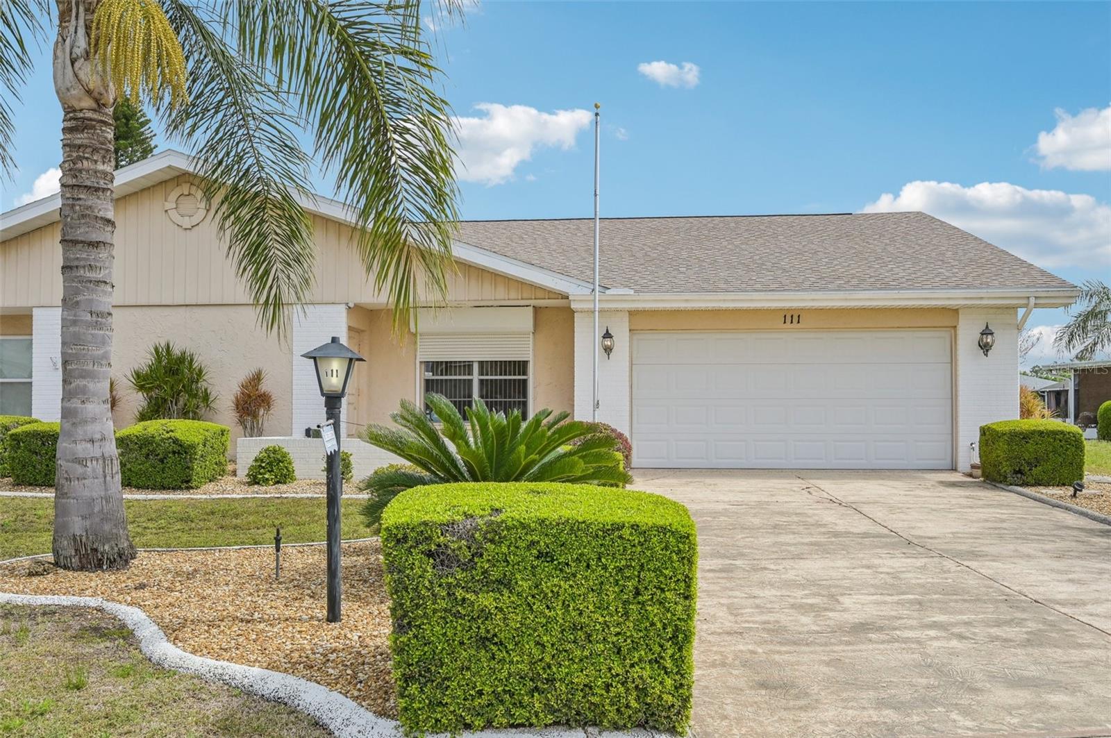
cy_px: 369
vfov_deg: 43.5
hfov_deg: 62.0
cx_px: 556
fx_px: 925
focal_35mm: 30
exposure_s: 1/1250
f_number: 8
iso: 400
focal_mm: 30
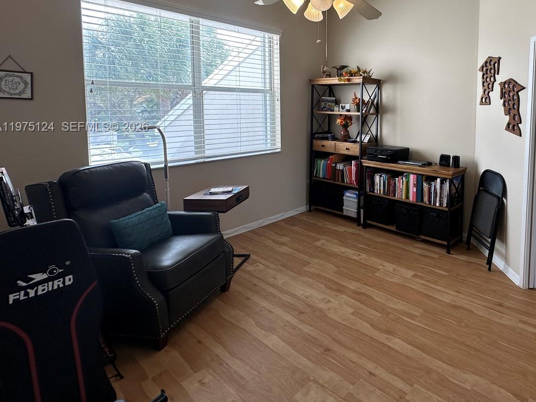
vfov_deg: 61.6
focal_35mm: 21
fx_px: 325
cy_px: 128
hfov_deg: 74.1
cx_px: 394
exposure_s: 1/120
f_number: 2.2
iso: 50
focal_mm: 2.22
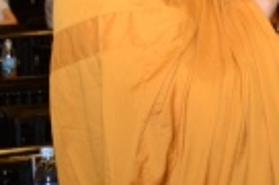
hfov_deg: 6.1
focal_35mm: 338
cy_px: 112
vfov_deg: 4.0
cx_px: 185
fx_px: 2613
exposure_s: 1/50
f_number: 5.3
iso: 500
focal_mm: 48
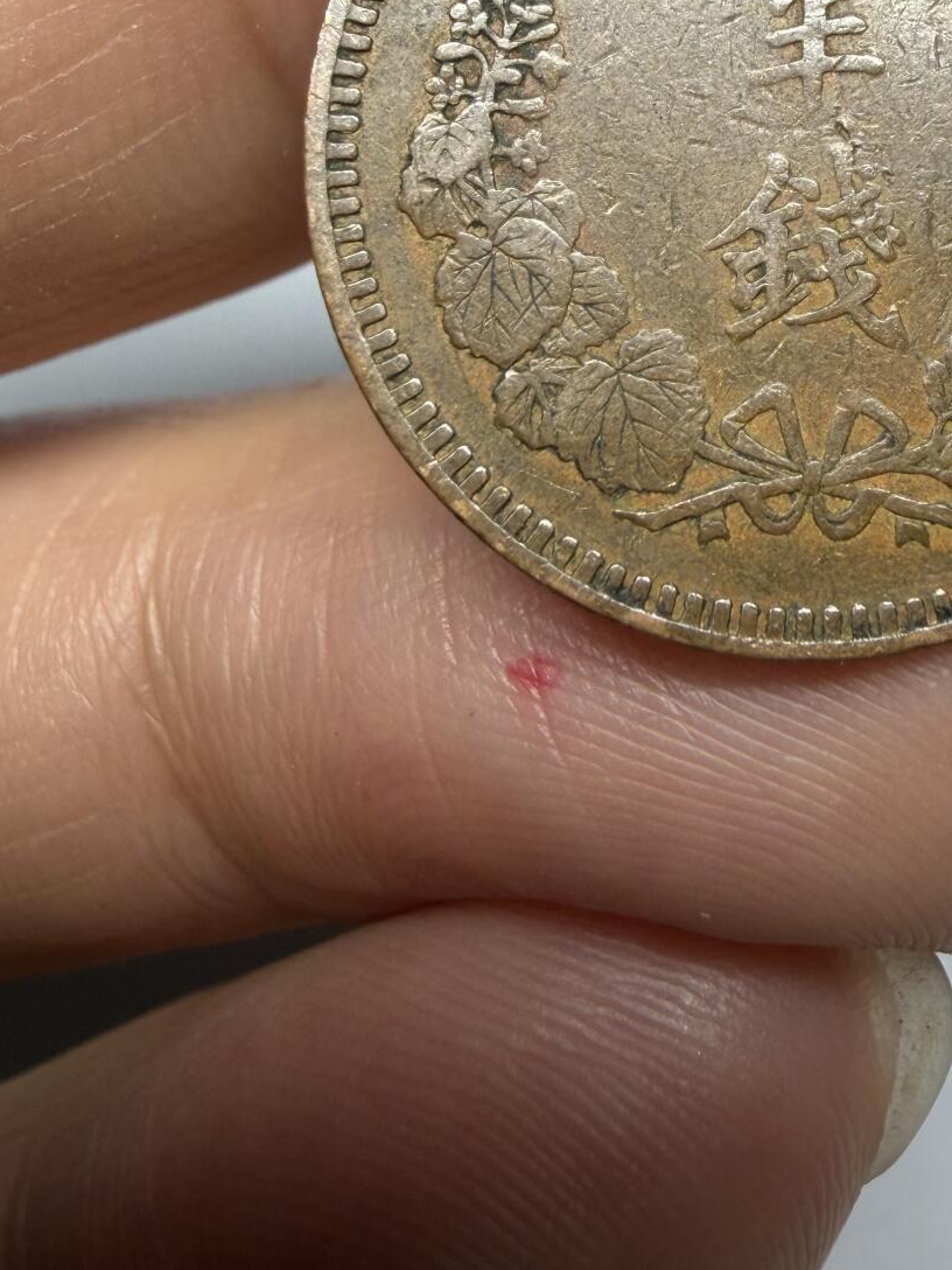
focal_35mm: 43
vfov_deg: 41.9
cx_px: 671
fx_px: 1577
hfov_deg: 33.2
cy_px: 251
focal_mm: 2.22
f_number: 2.2
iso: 64
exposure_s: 1/121
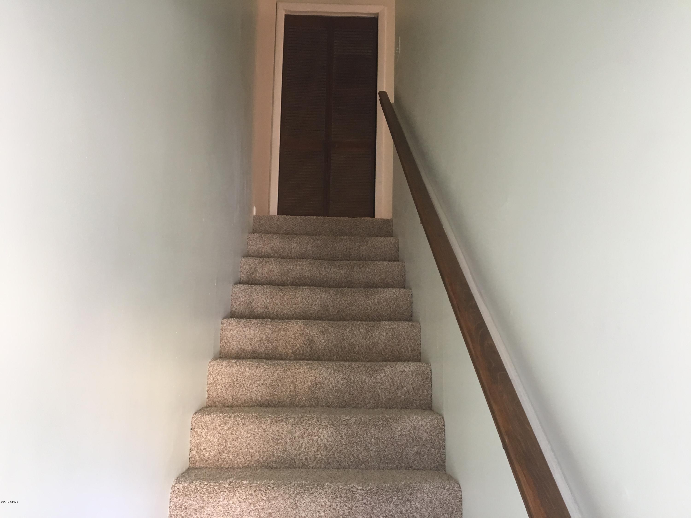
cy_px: 259
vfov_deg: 48.2
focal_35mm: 29
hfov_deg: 61.7
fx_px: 579
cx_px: 346
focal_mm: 4.15
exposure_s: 1/33
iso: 100
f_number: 2.2
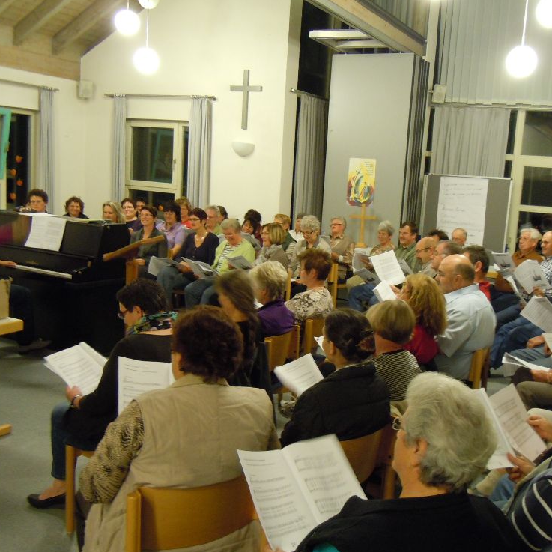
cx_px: 328
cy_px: 279
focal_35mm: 36
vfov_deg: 46.0
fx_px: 649
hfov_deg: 45.8
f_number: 3.5
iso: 400
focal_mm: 5.4
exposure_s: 1/6
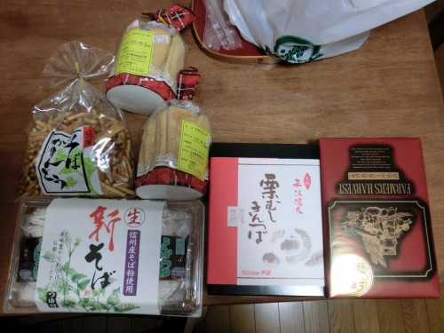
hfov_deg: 63.4
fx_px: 359
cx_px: 222
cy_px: 166
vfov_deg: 49.7
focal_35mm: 28
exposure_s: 1/60
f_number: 3
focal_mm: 5
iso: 500
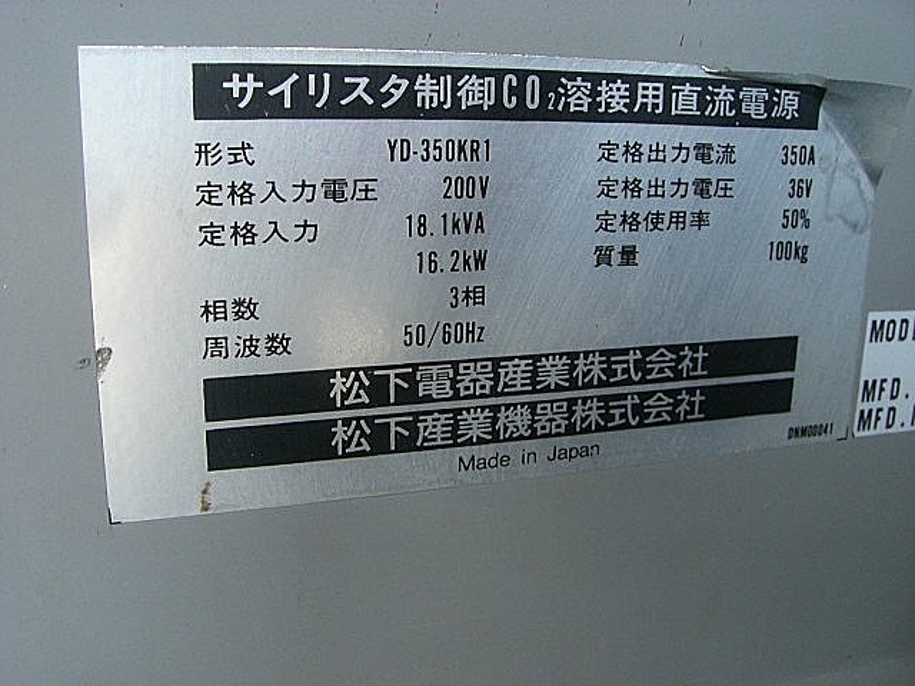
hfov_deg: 49.0
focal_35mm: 38
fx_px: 1004
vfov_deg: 37.7
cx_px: 458
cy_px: 343
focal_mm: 6.2
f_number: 2.7
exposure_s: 1/60
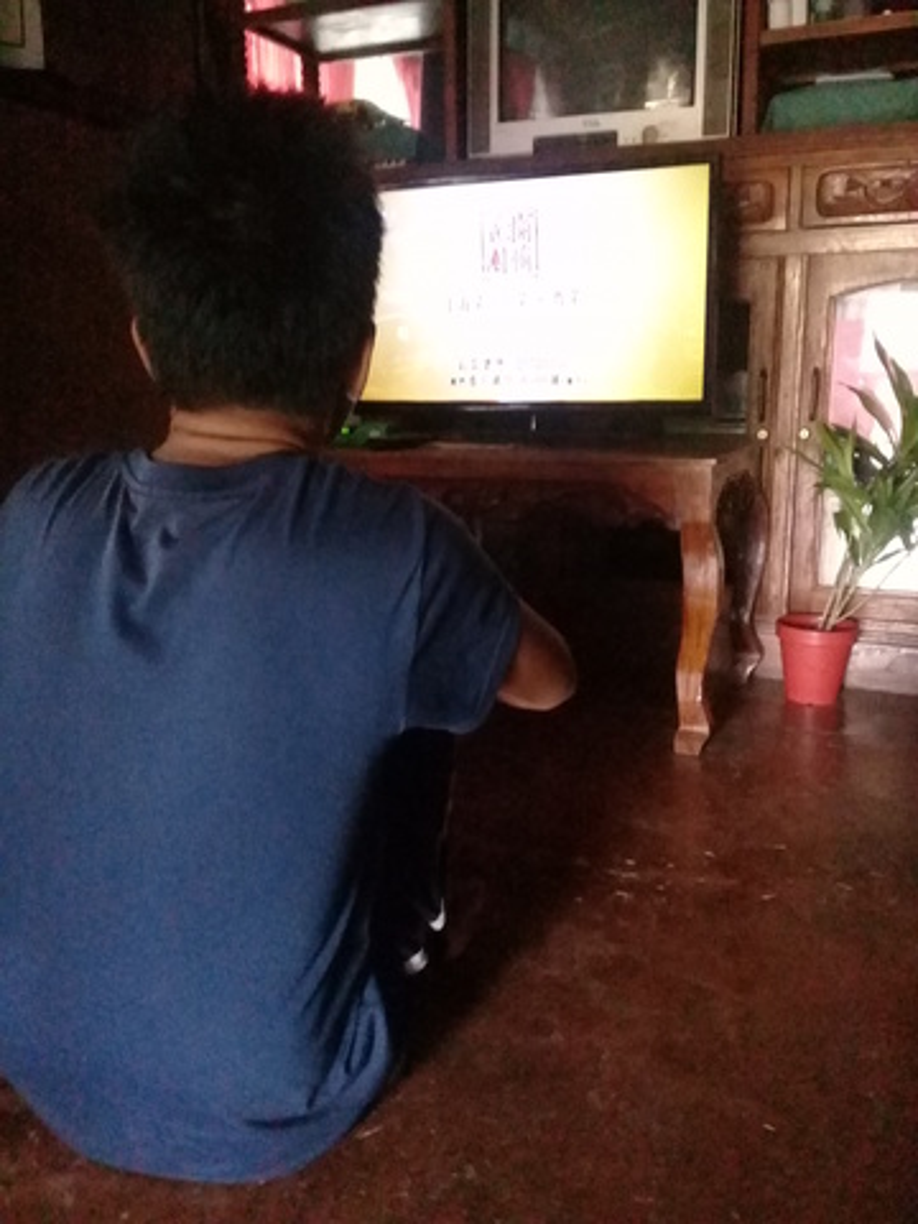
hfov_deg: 45.4
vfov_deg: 58.4
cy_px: 612
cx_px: 459
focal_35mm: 31
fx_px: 1096
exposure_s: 1/17
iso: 1250
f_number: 2.2
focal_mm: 3.3
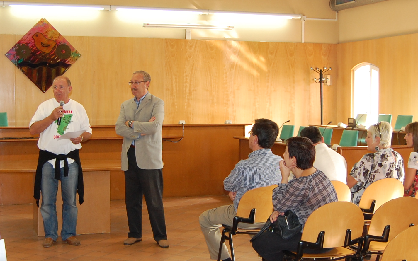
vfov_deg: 22.4
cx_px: 177
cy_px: 124
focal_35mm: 58
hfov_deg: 35.0
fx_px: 661
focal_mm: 18
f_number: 3.5
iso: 400
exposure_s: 1/60
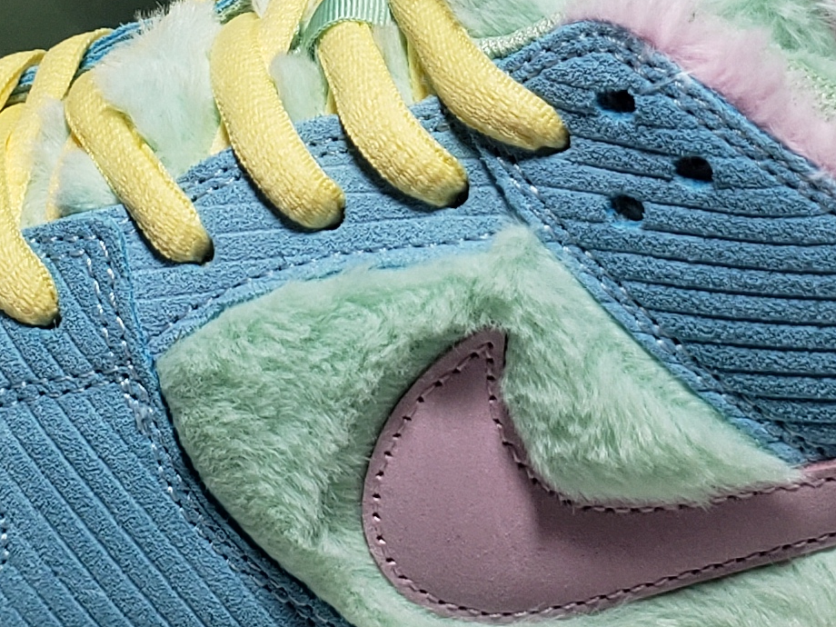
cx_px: 430
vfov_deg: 12.7
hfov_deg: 17.3
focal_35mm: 114
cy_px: -115
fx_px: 2753
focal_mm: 4.3
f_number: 1.5
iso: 50
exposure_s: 1/488
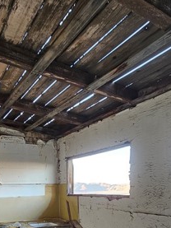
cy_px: 216
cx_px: 44
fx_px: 197
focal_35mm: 30
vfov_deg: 51.1
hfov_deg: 45.3
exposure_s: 1/60
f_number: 2.2
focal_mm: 2.2
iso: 125
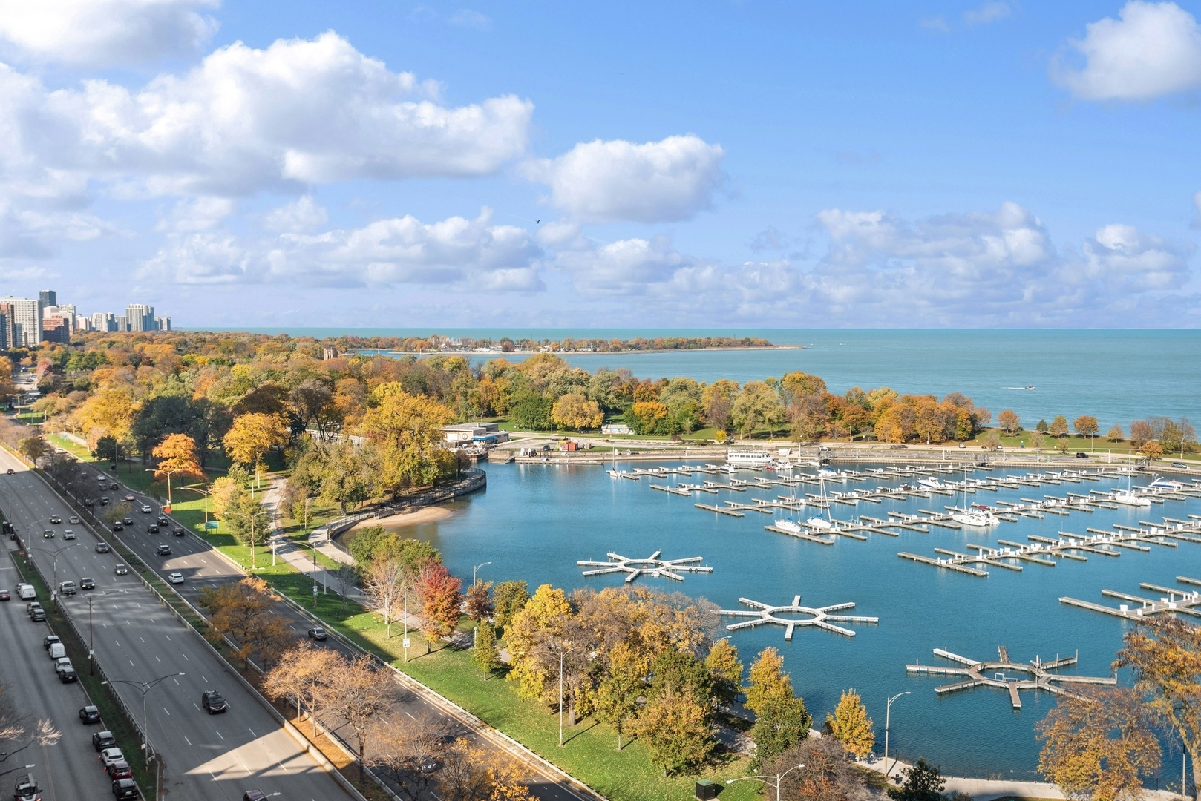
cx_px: 600
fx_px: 1168
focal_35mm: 35
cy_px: 400
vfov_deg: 37.9
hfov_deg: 54.4
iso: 100
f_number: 8
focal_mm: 35
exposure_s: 1/400
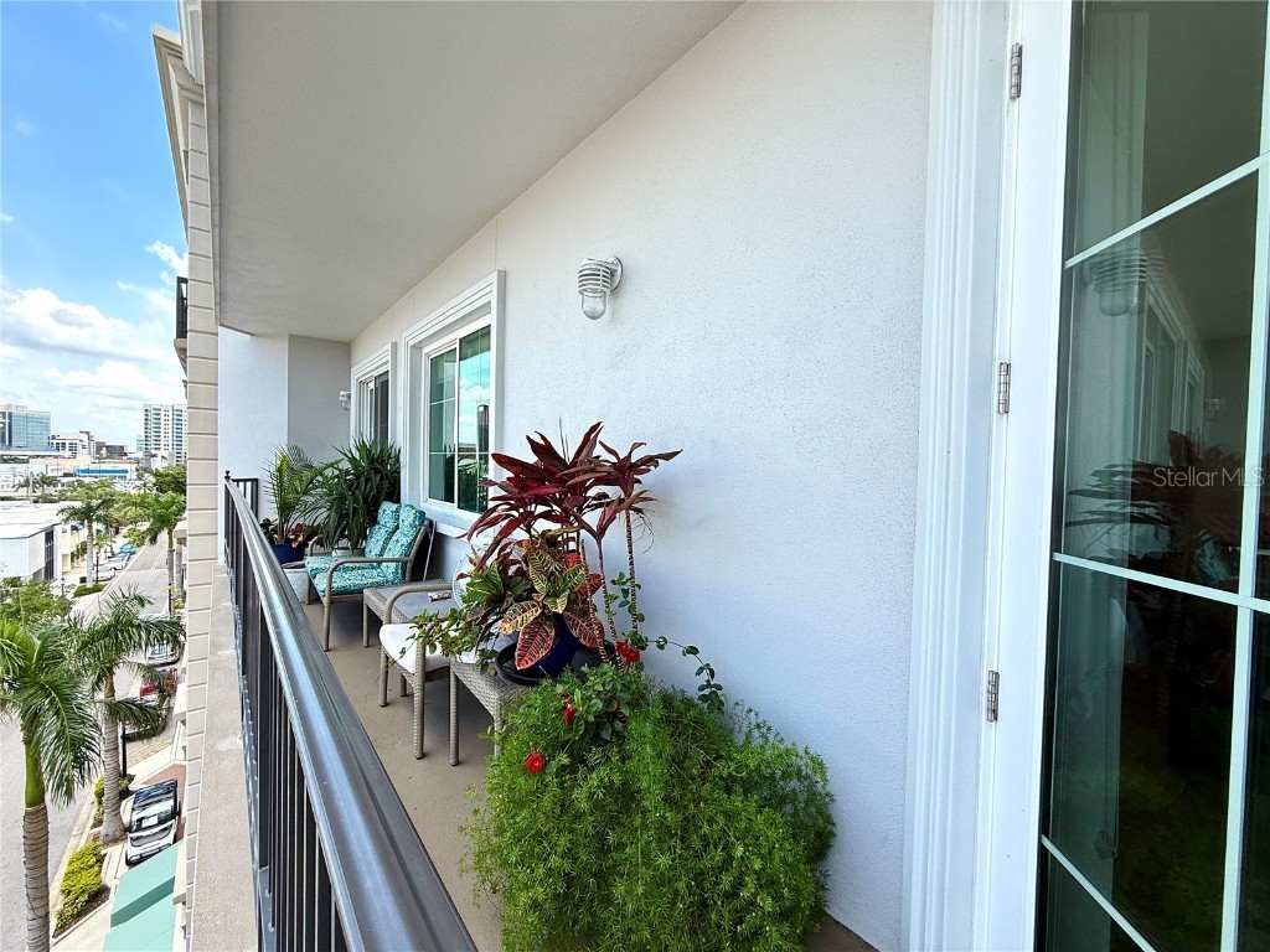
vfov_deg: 85.7
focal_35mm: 14
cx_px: 635
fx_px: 514
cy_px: 476
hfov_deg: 102.1
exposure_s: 1/333
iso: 50
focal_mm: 2.22
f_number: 2.2
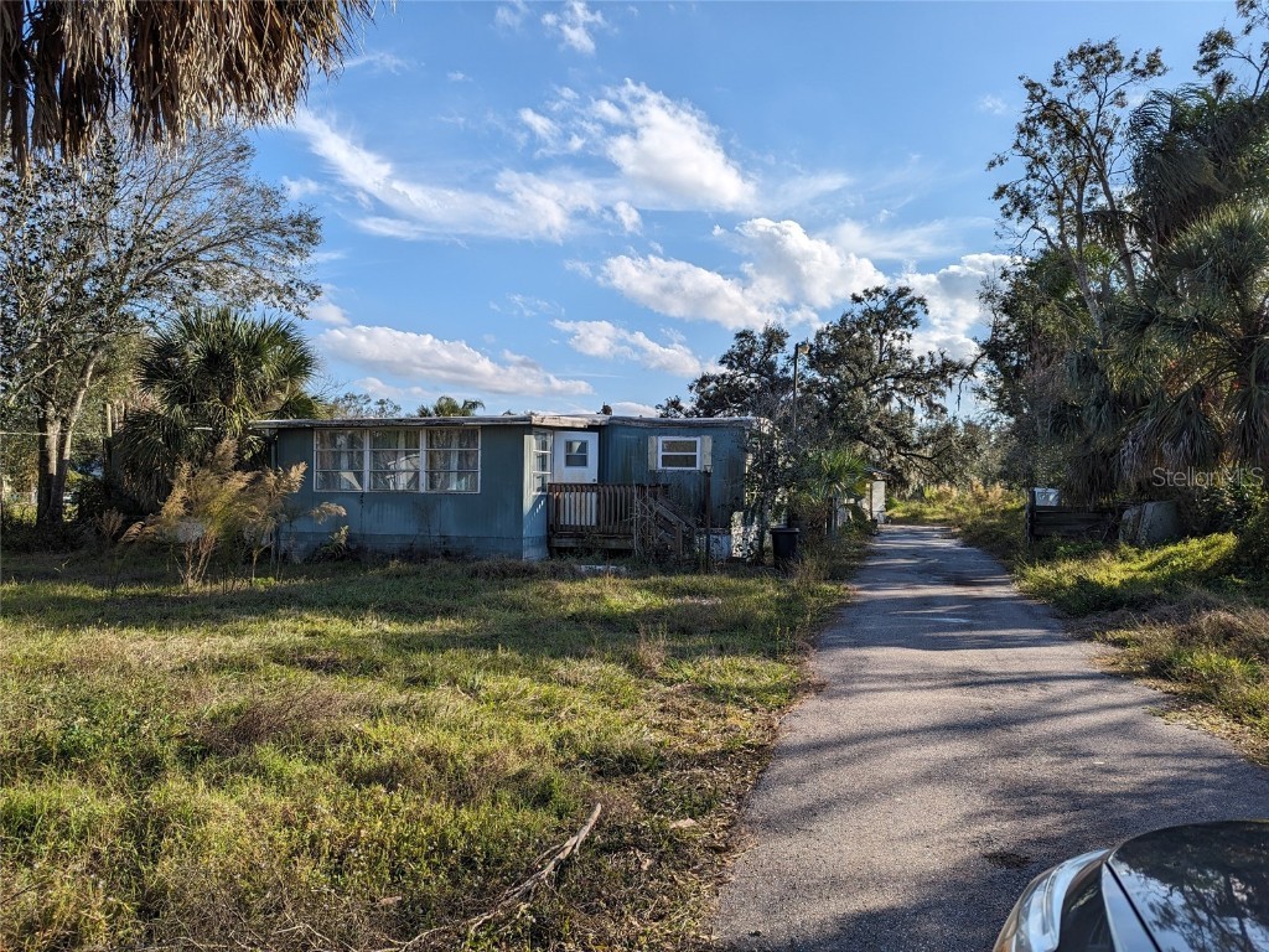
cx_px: 634
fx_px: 880
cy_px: 476
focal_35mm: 24
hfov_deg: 71.6
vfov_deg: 56.8
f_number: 1.85
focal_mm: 6.81
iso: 46
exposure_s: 1/2695
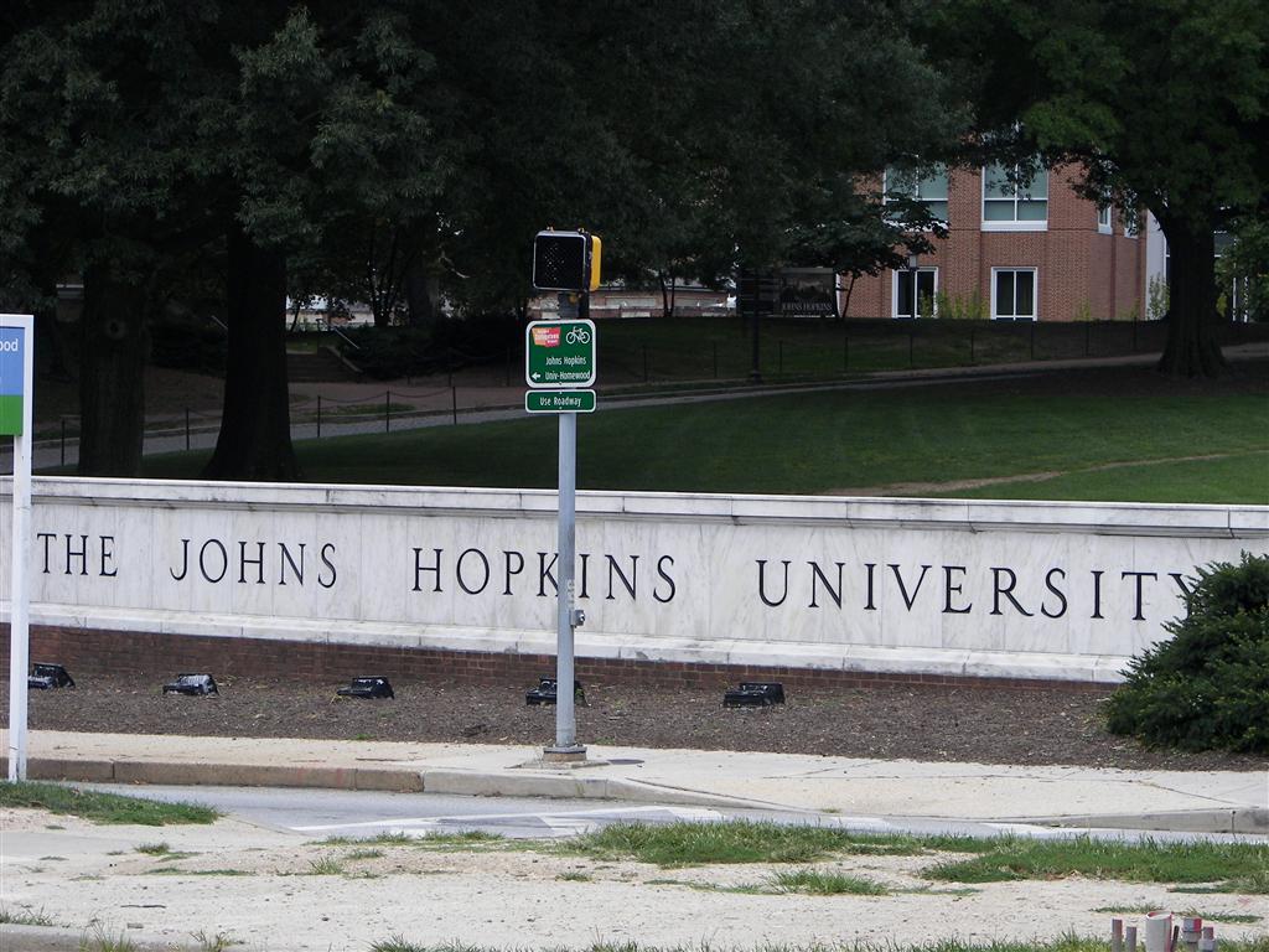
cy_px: 476
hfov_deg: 14.3
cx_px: 634
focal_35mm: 138
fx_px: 5059
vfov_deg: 10.7
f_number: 3.2
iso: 64
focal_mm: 22.8
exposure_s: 1/500
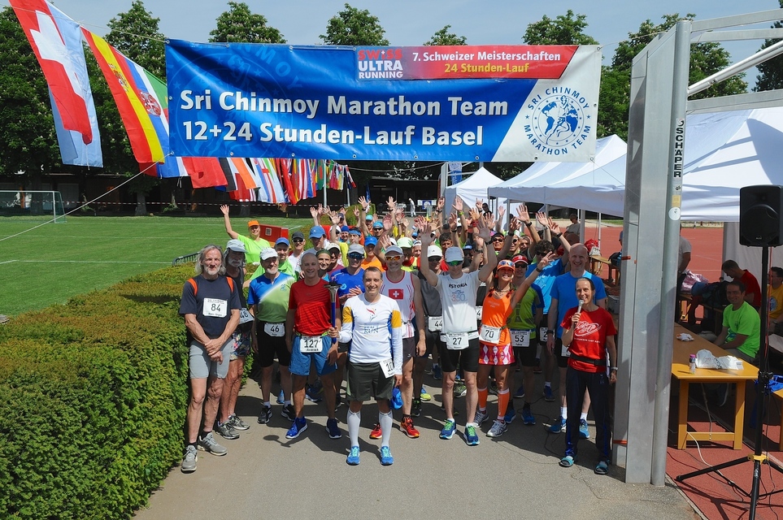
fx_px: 717
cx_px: 392
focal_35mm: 33
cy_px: 260
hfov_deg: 57.3
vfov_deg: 39.9
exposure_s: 1/1600
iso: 400
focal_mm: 22
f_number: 7.1
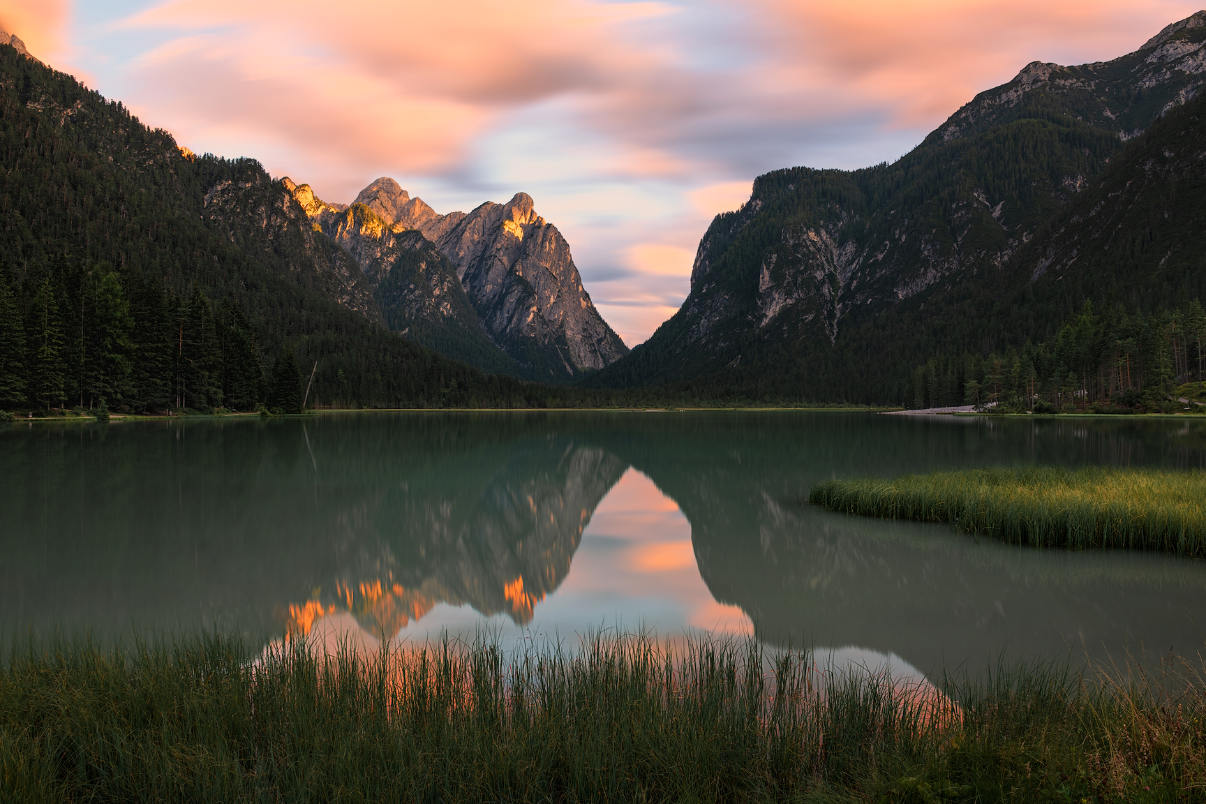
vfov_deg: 51.3
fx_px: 837
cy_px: 405
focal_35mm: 25
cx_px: 618
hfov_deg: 71.5
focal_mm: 24
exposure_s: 4
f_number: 11
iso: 64
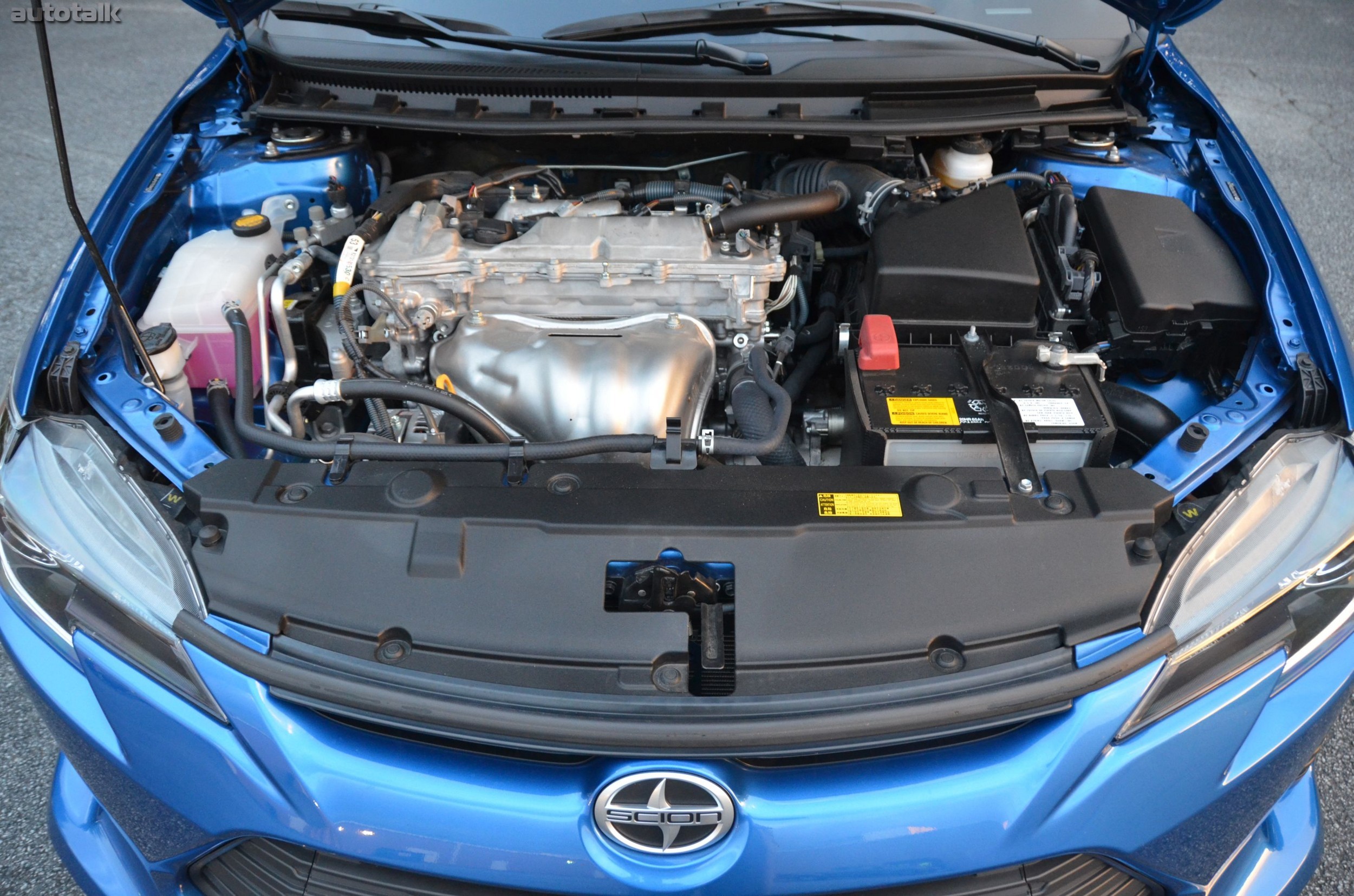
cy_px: 448
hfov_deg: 67.5
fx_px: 1013
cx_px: 677
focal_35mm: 27
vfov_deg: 47.7
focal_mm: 18
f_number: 3.5
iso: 1600
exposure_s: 1/125
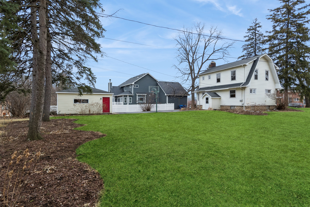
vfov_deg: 67.4
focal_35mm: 18
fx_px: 155
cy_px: 104
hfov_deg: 90.0
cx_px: 155
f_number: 8
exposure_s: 1/100
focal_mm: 12
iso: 320
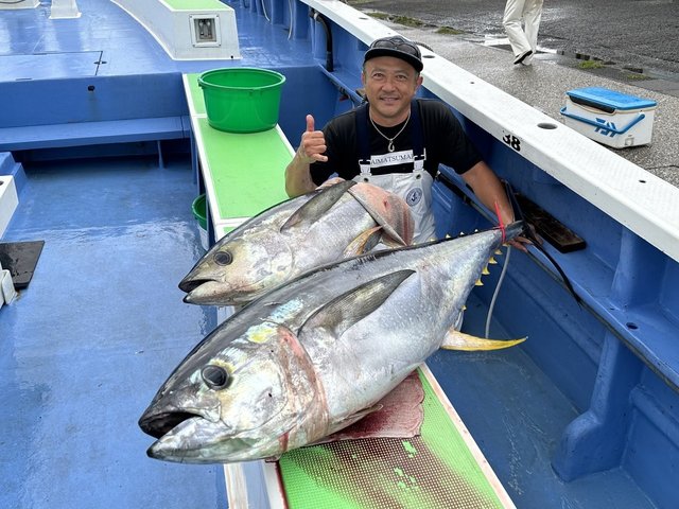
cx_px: 340
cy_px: 254
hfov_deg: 71.6
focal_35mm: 24
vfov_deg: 56.8
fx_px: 471
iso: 80
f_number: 1.78
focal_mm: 6.86
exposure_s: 1/729
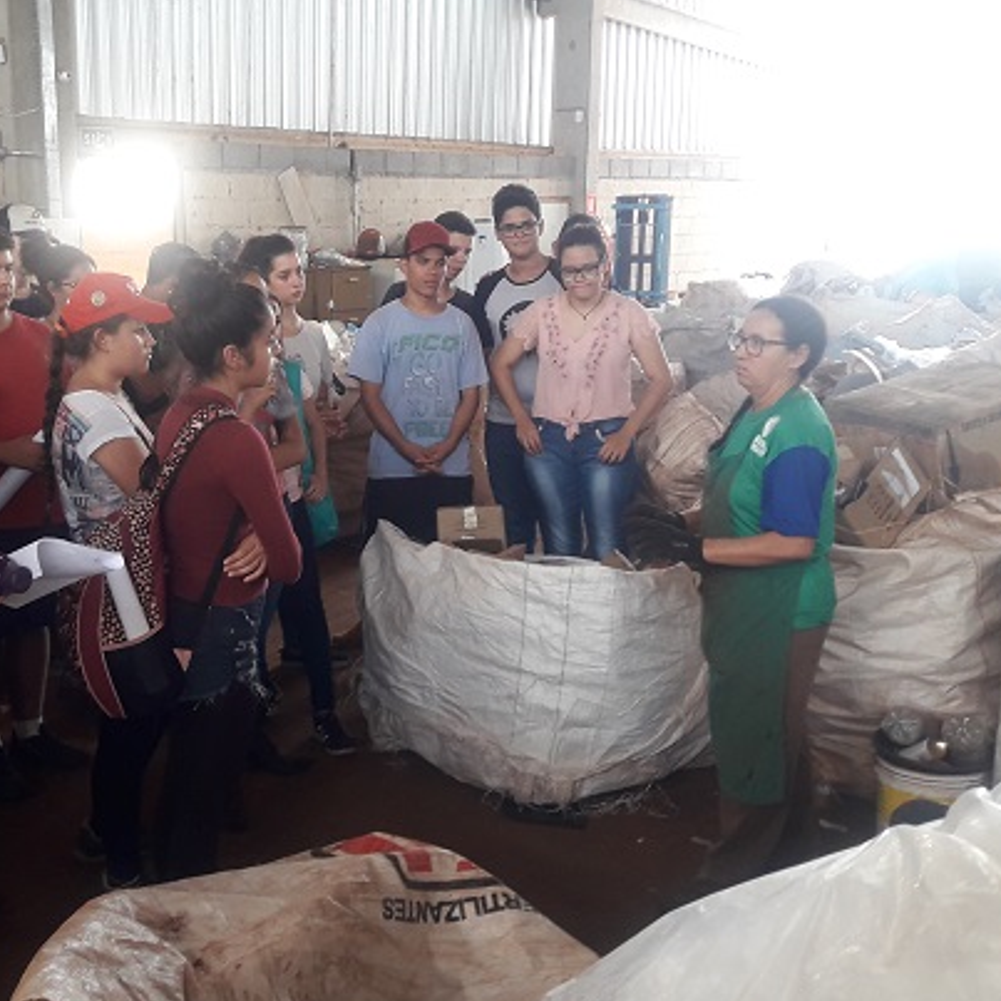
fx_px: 1407
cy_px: 513
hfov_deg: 38.6
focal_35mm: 43
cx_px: 318
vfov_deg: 39.2
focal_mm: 3.7
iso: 80
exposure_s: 1/40
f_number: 1.9
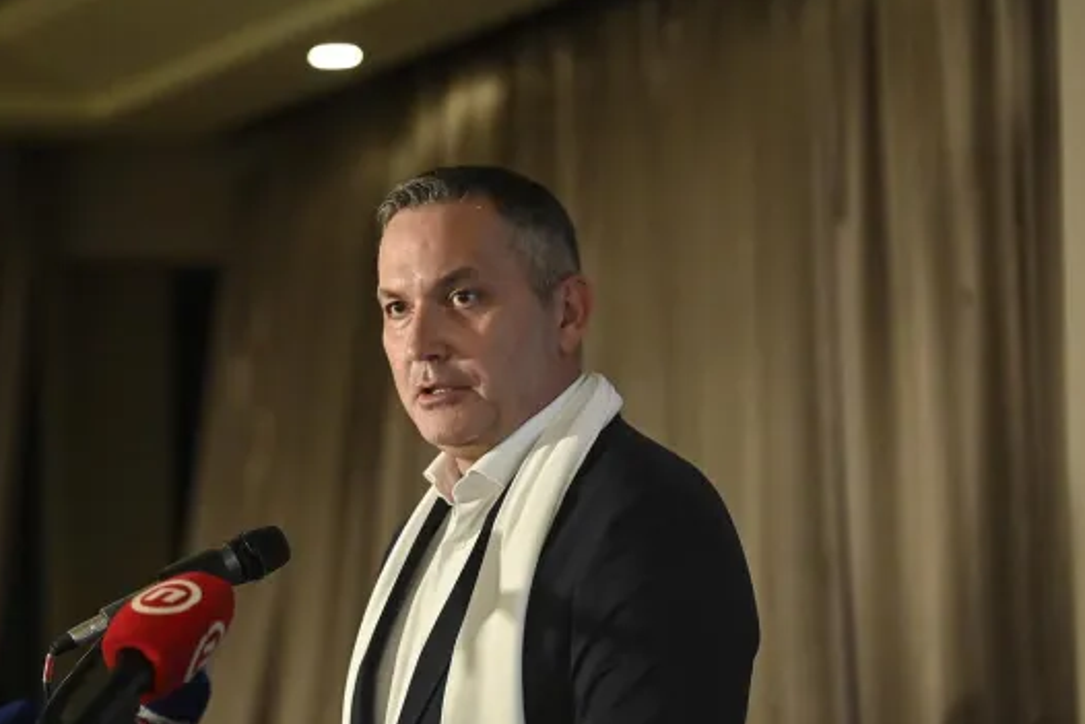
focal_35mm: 195
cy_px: 496
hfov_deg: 10.5
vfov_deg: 7.0
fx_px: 5878
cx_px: 380
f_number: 2.8
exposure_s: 1/125
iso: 5000
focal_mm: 135
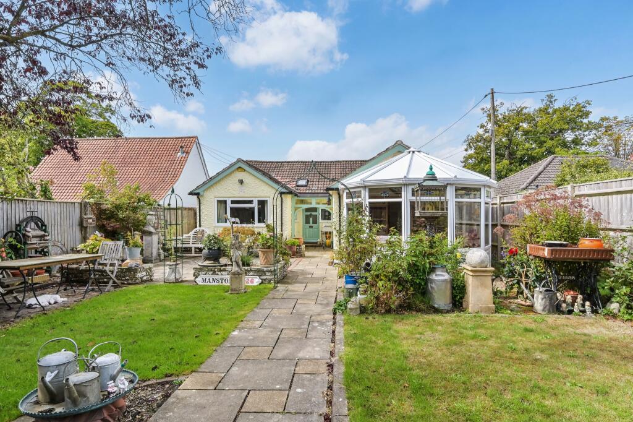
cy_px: 211
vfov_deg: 63.2
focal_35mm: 20
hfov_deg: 85.4
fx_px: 343
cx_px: 316
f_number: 16
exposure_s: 1/200
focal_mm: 19.5
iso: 400
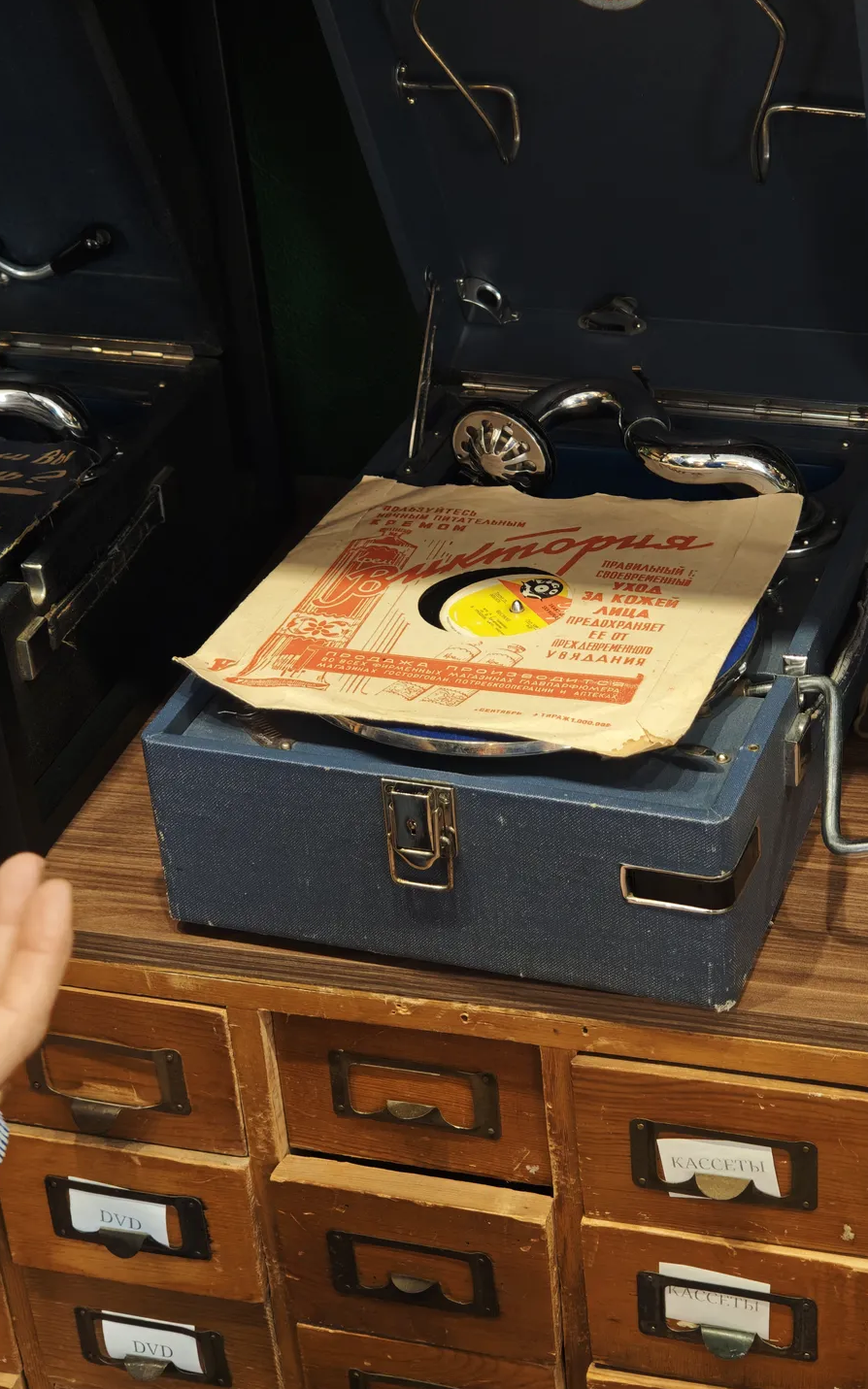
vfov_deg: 32.0
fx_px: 2423
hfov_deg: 20.3
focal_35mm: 64
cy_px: 695
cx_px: 519
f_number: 2
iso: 1000
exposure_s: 1/33.3
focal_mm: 9
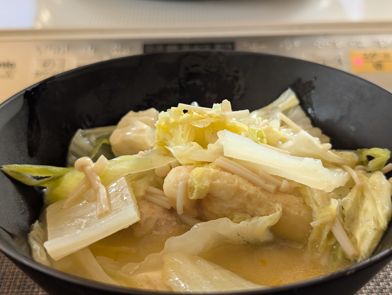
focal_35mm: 49
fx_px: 556
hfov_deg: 38.9
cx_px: 196
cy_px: 148
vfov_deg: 29.7
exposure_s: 1/49.6
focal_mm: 6.9
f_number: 1.68
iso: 113
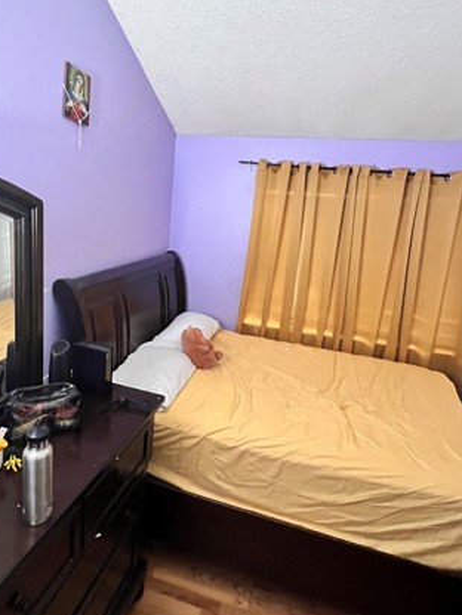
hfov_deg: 65.5
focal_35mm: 20
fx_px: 356
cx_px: 191
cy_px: 271
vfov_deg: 81.4
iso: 1000
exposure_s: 1/60
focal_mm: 1.57
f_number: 1.8
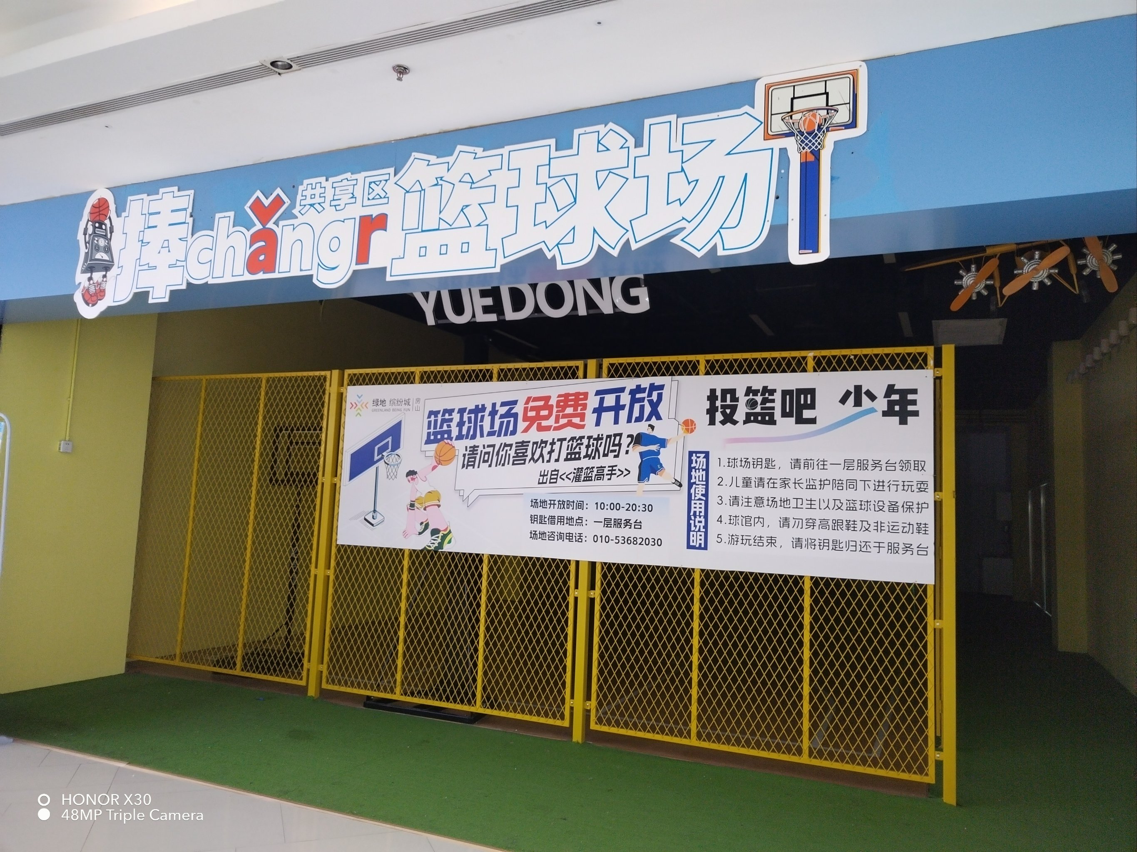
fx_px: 854
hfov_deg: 67.3
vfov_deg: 53.1
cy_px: 426
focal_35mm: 26
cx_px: 568
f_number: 1.8
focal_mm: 4.75
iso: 764
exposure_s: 1/25
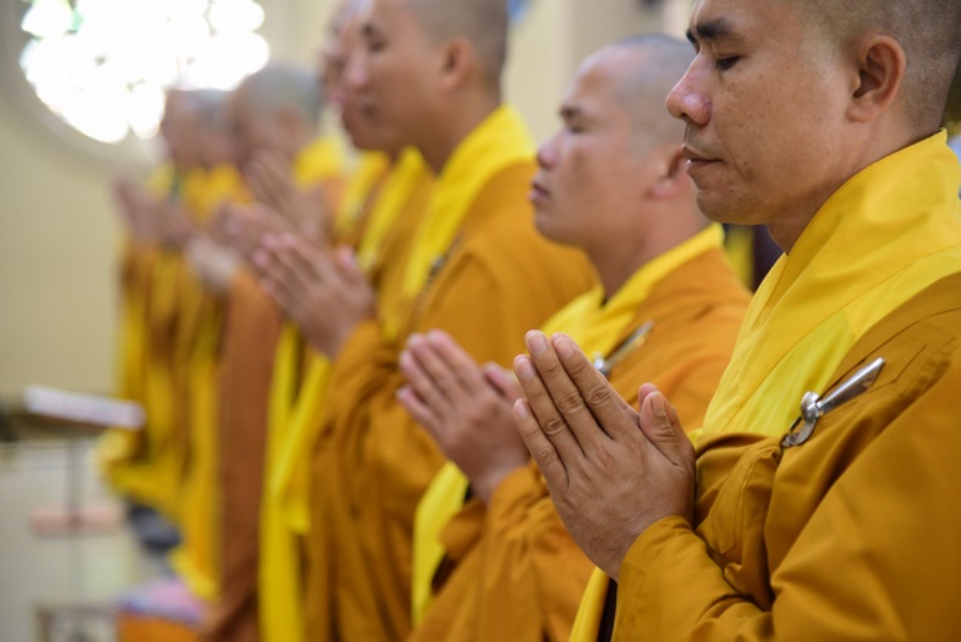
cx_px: 480
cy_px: 321
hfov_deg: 19.4
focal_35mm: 105
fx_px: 2804
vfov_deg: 13.1
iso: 1250
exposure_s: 1/40
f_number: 4
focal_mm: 105
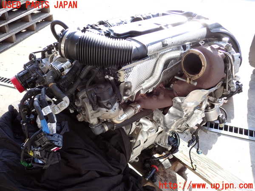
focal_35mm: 36
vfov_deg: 39.7
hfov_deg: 51.4
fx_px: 265
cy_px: 96
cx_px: 128
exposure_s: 1/125
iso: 125
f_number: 2.5
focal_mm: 6.37
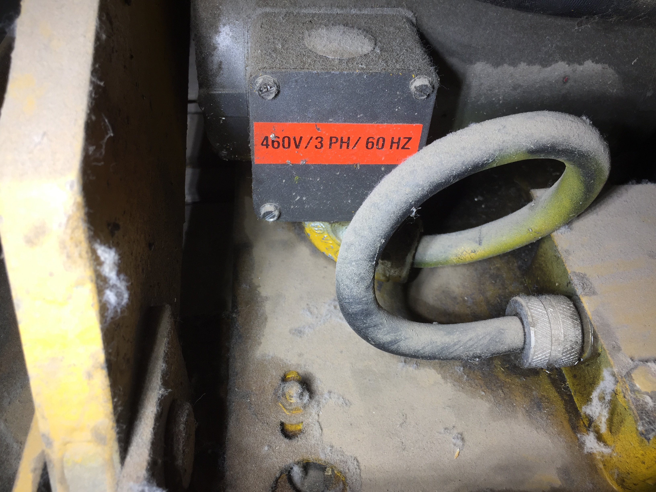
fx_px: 550
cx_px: 328
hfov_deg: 61.7
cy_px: 246
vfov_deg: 48.2
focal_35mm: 29
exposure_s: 1/120
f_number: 2.2
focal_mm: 4.15
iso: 32
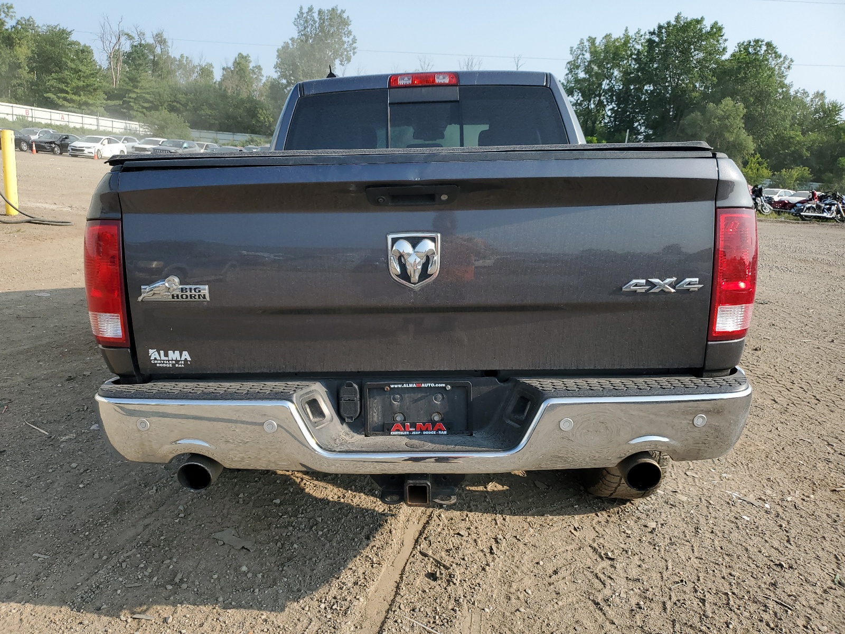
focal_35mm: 26
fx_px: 635
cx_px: 422
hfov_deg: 67.3
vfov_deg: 53.1
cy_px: 317
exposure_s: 1/2000
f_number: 1.5
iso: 50
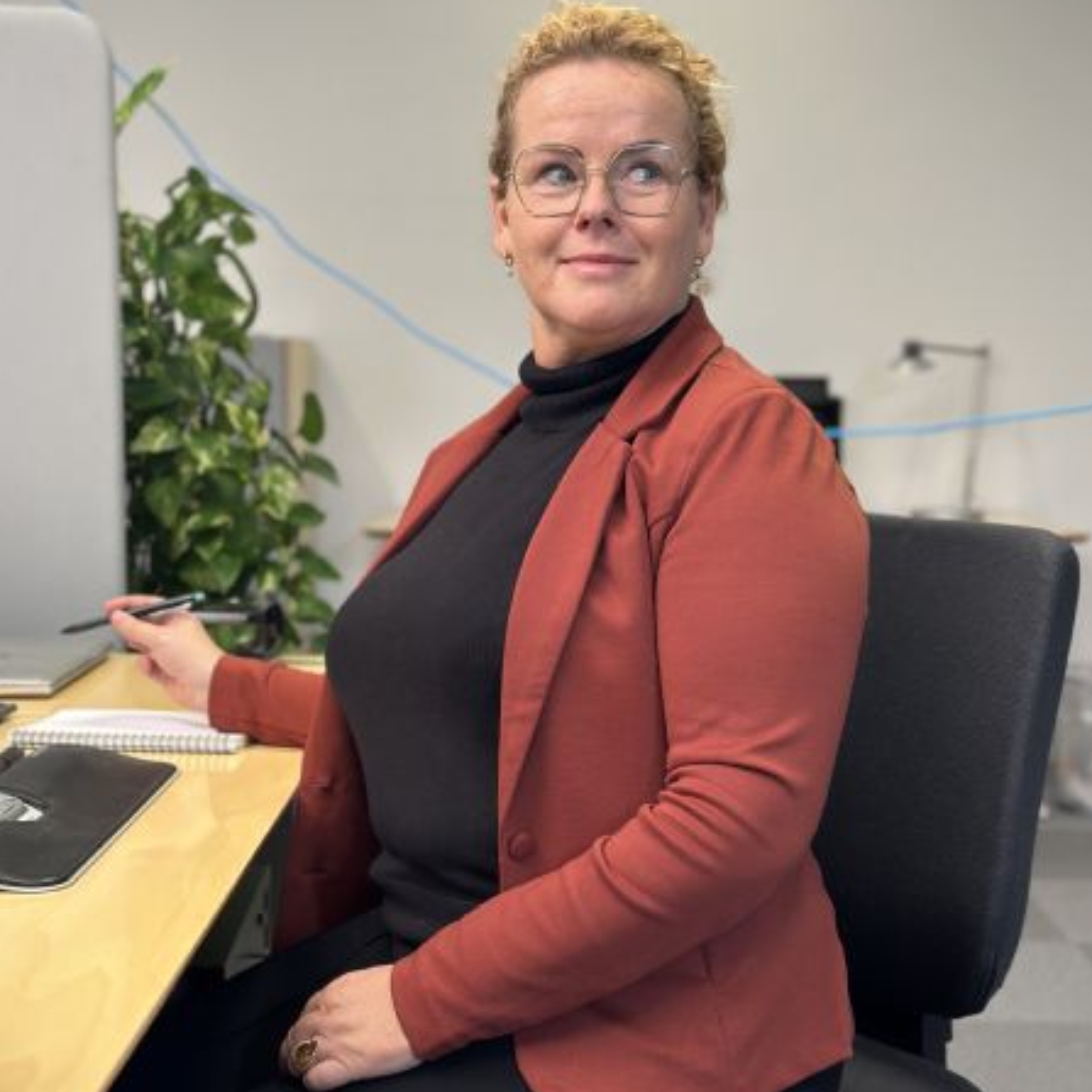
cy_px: 591
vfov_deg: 30.0
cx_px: 545
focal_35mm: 57
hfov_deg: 30.0
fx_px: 2034
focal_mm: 6.86
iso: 125
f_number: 1.78
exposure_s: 1/100
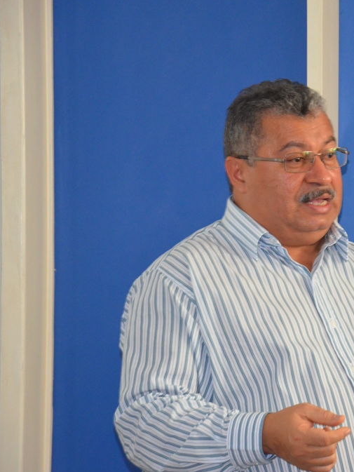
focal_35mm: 197
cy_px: 236
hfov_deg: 7.5
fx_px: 2685
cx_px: 336
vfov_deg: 10.0
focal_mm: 90
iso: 2500
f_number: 5.6
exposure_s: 1/60
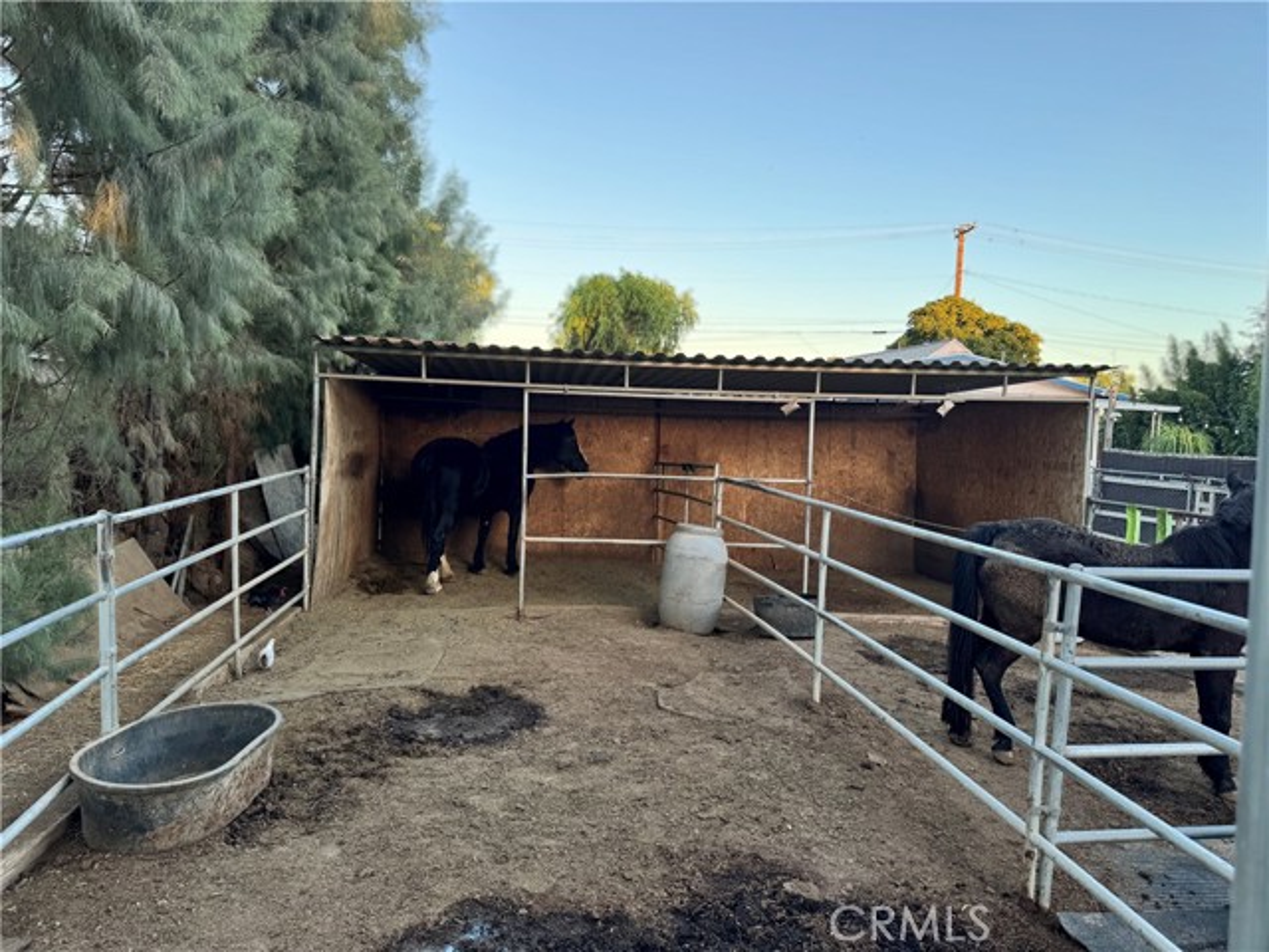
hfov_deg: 71.6
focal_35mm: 24
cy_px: 476
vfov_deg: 56.8
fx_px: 880
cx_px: 634
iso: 80
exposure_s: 1/390
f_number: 1.78
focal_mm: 6.76
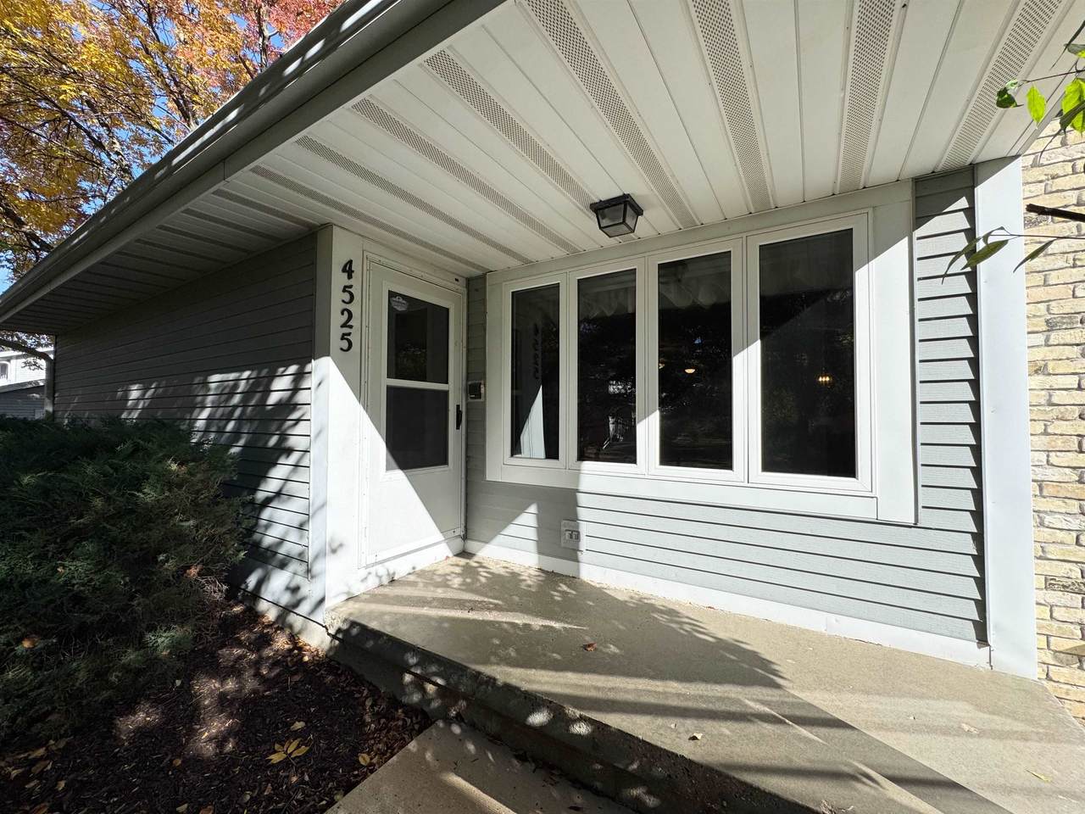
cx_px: 542
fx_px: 439
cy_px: 407
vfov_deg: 85.7
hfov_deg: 102.1
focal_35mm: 14
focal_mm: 2.22
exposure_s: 1/1637
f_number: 2.2
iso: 40
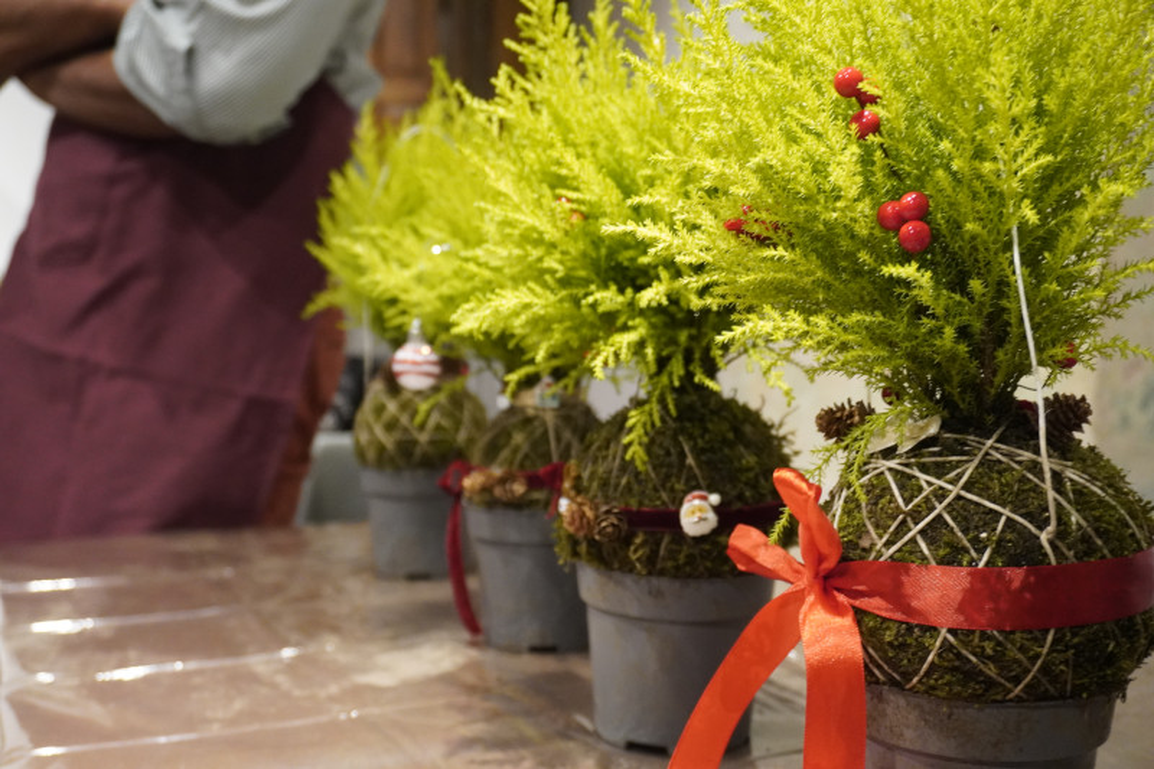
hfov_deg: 49.6
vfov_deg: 34.2
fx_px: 1250
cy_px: 384
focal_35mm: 39
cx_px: 577
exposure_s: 1/60
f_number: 4.5
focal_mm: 26
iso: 3200
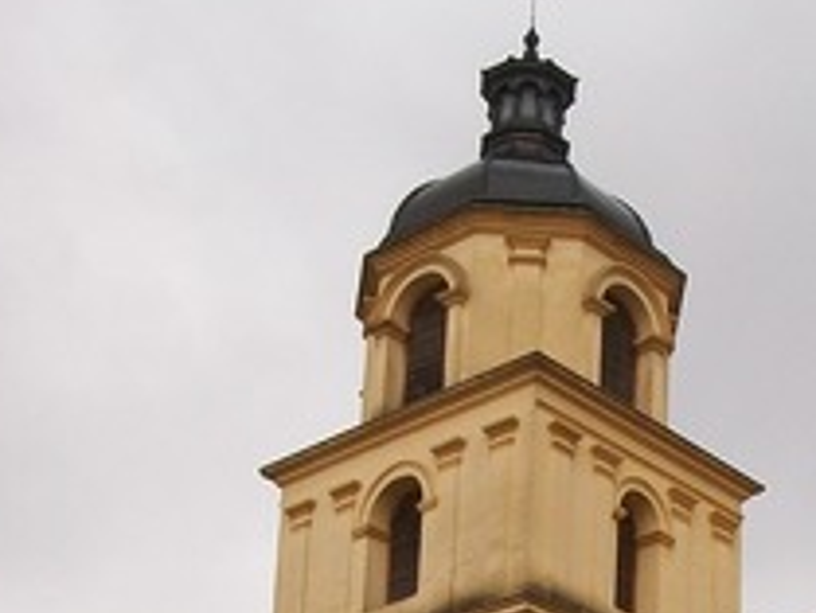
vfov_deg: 14.4
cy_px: 820
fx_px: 2311
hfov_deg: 19.7
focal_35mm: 98
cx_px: 691
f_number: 5.5
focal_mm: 5.7
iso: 80
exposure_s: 1/200
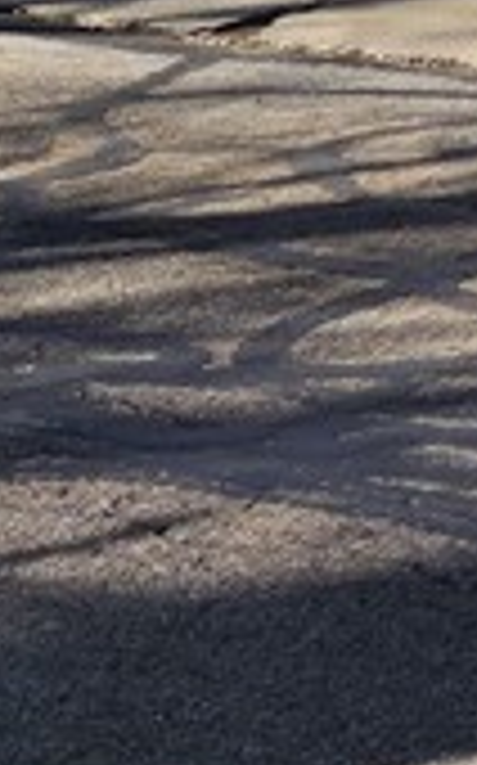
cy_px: -400
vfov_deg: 13.4
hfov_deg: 7.1
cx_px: 1773
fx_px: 3063
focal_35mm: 147
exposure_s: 1/857
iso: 12
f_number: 1.8
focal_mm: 6.4
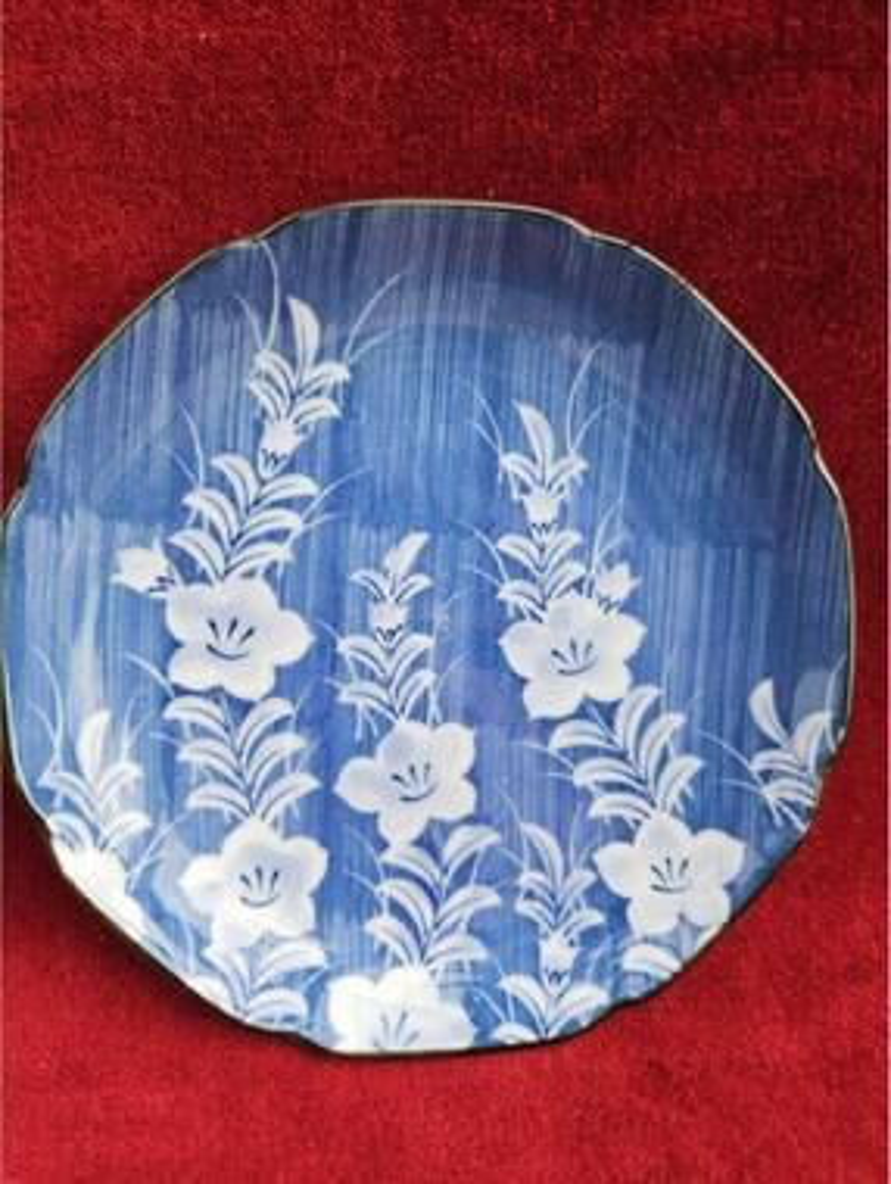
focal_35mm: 23
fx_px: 788
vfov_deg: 73.9
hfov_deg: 59.0
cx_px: 446
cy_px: 592
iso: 100
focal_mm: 5.4
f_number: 1.8
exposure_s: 1/180
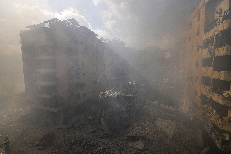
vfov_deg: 73.7
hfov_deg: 96.7
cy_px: 77
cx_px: 116
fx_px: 103
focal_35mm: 16
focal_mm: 16
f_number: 7.1
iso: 100
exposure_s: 1/320
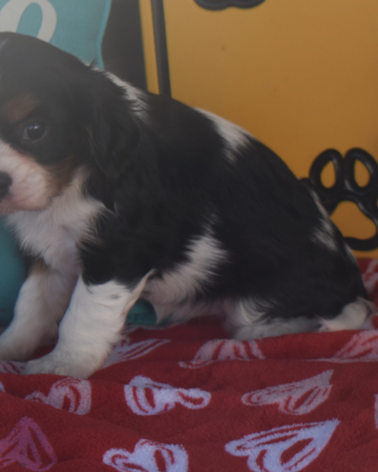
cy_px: 237
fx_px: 1632
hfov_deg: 13.2
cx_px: 80
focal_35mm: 117
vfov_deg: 16.5
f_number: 8
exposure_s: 1/60
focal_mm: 55
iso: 100
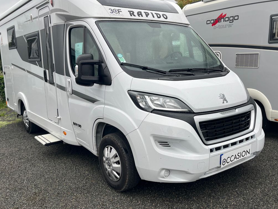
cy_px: 113
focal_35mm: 33
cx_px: 133
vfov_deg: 42.9
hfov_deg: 55.3
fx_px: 265
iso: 50
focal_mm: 5.1
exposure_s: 1/598
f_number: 1.6
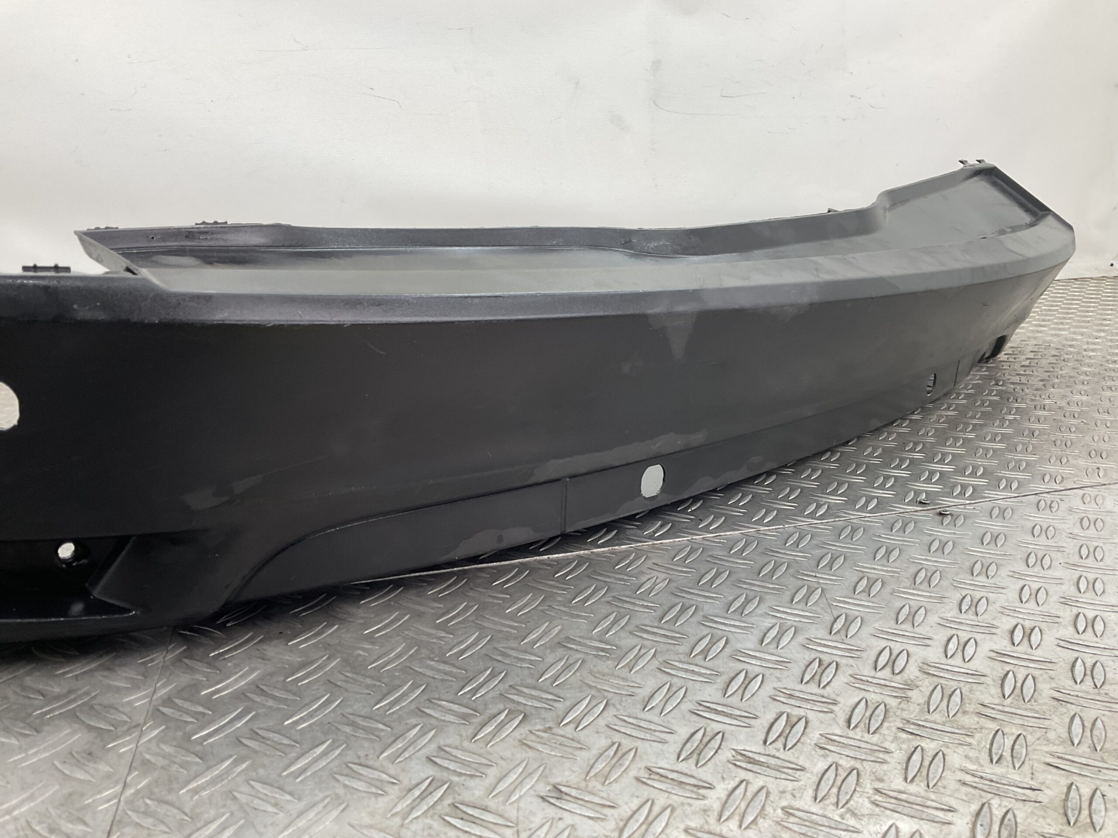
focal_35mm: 29
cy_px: 419
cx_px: 559
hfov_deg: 61.7
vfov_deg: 48.2
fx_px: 937
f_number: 1.8
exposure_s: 1/100
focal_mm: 3
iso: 32
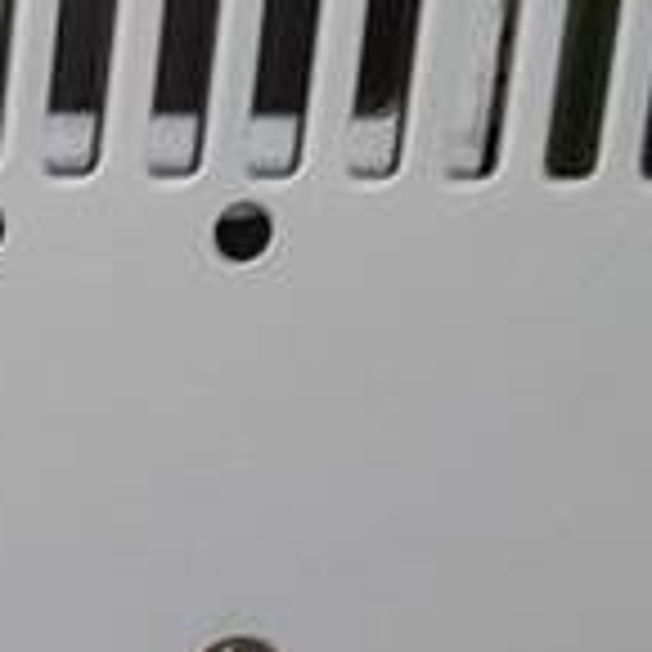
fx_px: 4155
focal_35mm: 195
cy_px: 1187
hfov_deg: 8.4
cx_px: -715
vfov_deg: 8.6
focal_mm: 4.6
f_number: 2
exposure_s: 1/50
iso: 125
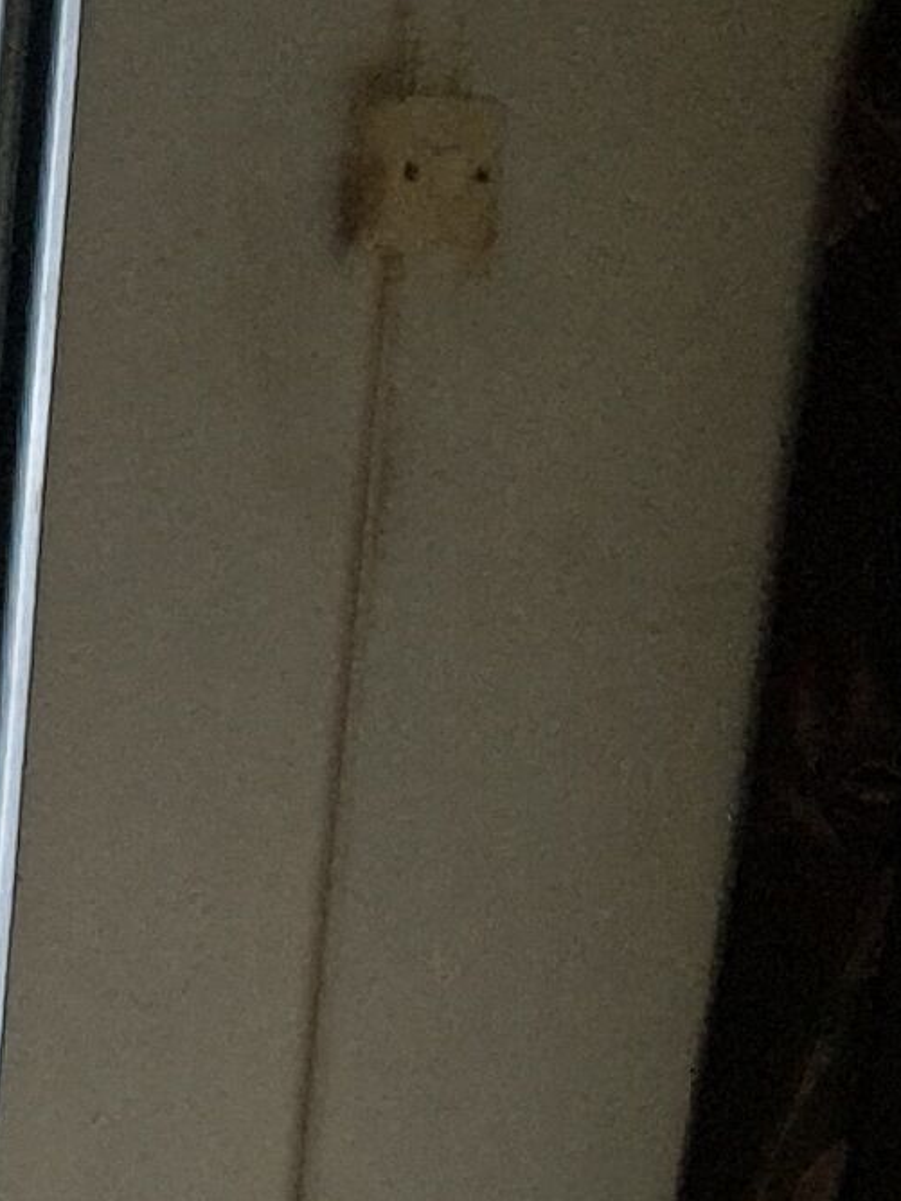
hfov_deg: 8.2
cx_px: -1717
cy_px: 2789
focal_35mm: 157
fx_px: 5449
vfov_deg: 10.9
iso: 320
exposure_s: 1/278
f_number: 1.7
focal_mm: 4.32
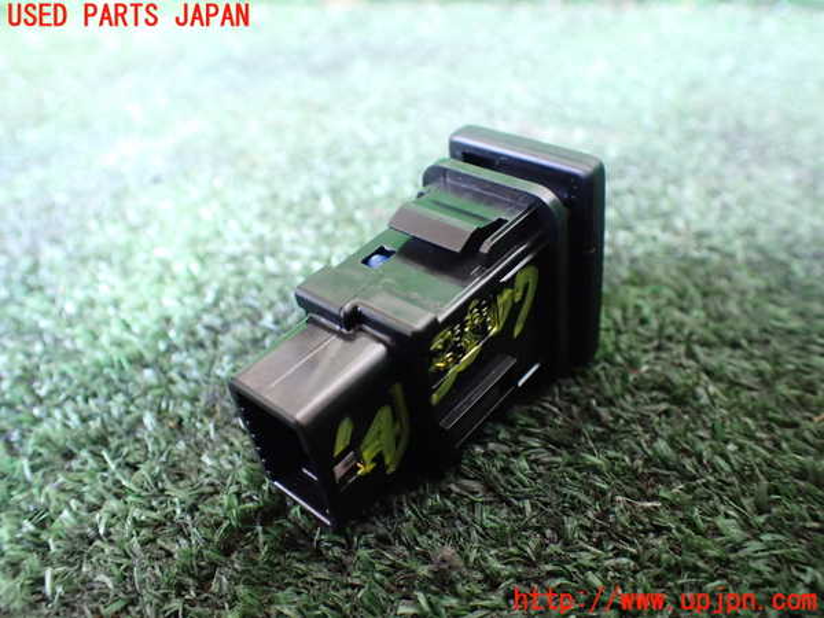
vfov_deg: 46.8
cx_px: 412
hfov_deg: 60.0
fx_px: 714
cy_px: 309
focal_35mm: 30
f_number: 2.3
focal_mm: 5.4
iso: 1000
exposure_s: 1/30
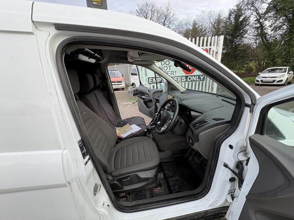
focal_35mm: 14
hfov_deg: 102.1
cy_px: 110
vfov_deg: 85.7
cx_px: 147
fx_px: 119
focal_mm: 2.22
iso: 50
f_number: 2.2
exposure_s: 1/99
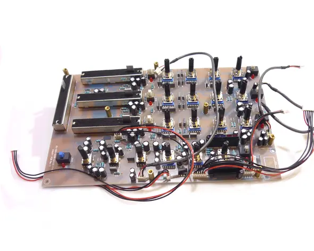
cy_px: 127
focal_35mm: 35
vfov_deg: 42.2
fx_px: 325
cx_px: 170
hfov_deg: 51.5
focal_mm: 5.5
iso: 80
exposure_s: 1/30
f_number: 2.8
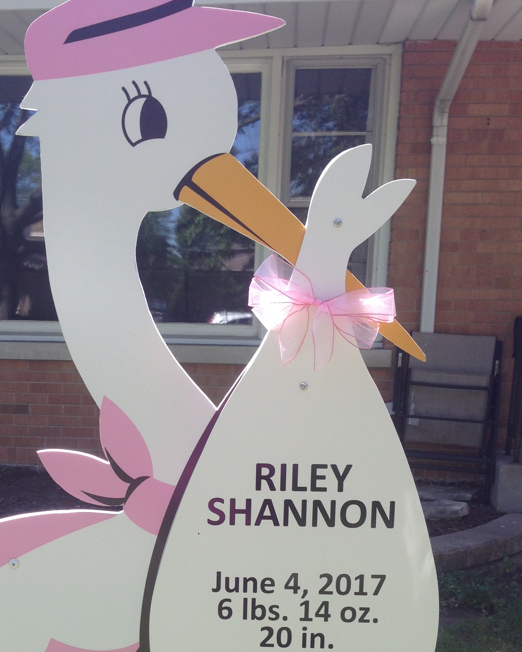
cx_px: 171
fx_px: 1043
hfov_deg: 27.9
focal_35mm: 54
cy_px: 463
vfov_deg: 34.2
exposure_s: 1/382
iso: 50
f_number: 2.4
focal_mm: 4.12
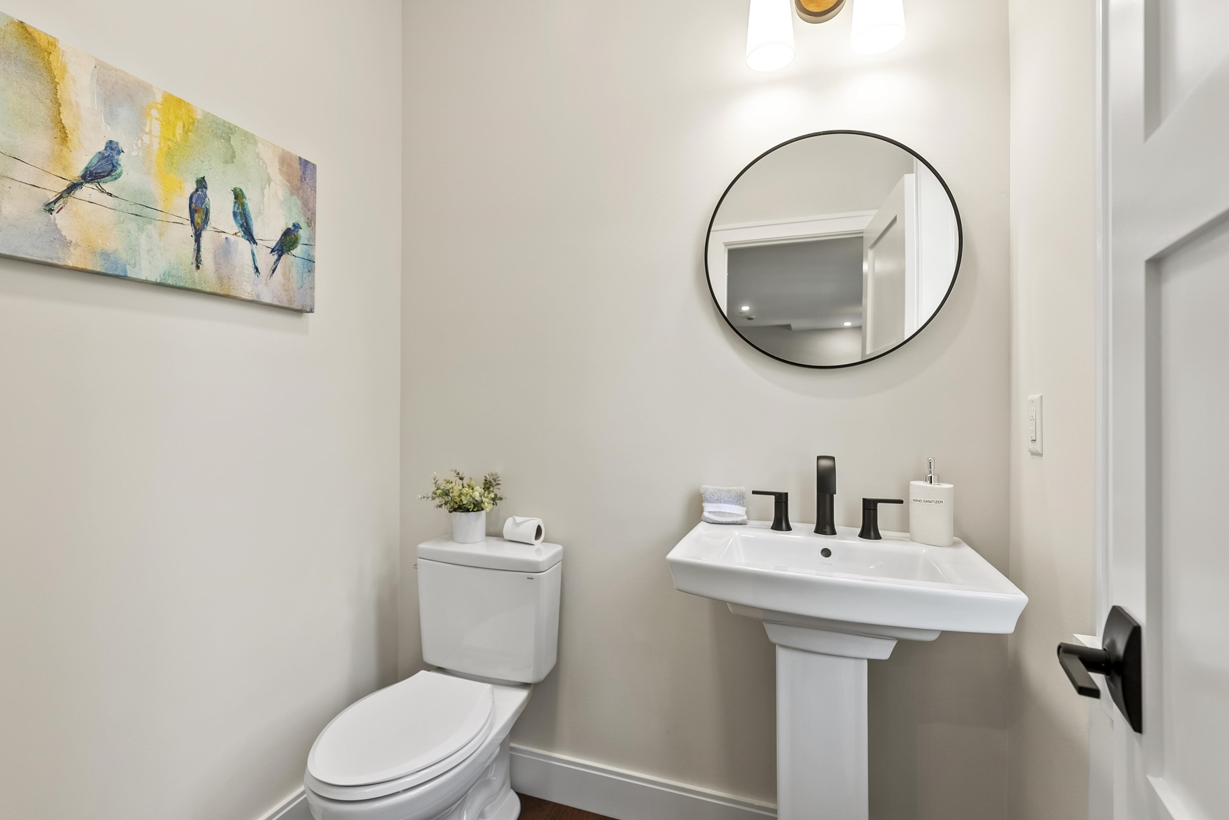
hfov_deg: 93.2
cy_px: 395
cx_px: 596
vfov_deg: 70.5
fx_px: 581
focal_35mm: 17
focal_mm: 16
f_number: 4
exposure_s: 1/13
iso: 100
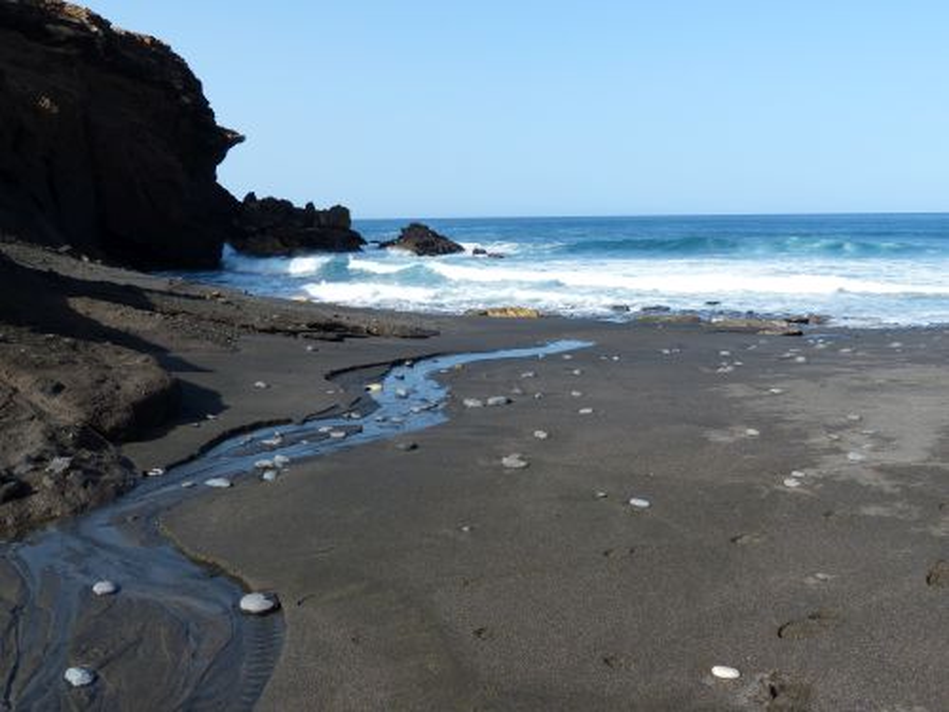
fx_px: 877
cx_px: 474
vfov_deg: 44.2
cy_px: 356
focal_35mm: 32
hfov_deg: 56.8
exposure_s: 1/800
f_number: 4
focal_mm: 5.8
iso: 100
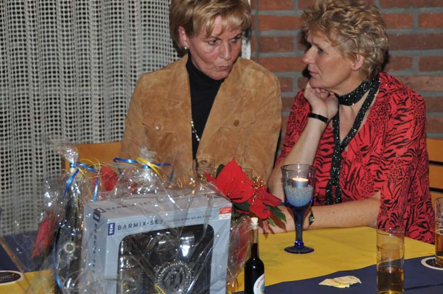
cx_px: 228
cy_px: 137
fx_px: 1388
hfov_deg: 18.1
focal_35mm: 113
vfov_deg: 12.1
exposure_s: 1/60
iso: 900
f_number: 5
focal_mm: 70
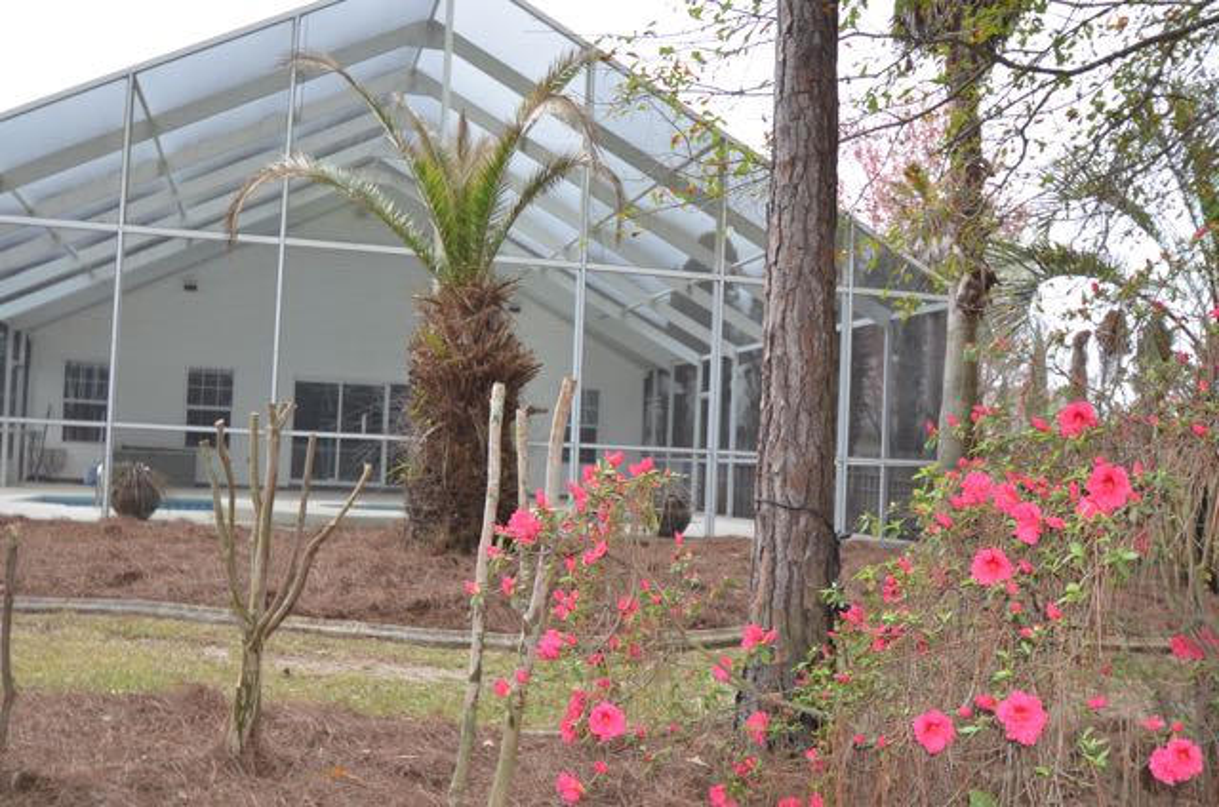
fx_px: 1217
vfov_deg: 36.7
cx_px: 610
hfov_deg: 53.2
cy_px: 404
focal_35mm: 36
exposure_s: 1/125
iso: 200
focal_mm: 24
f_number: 4.5
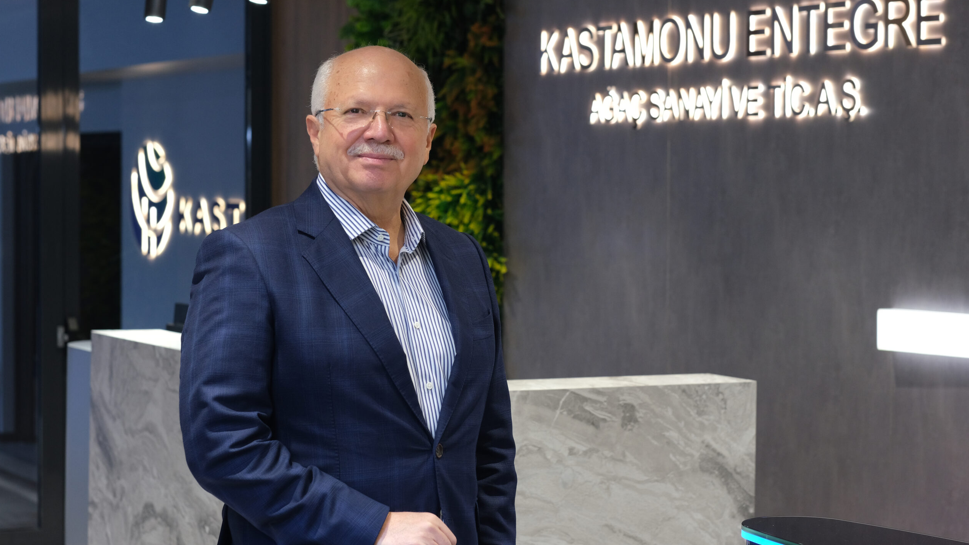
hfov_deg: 23.9
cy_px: 257
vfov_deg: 13.6
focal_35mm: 89
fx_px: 2287
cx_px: 482
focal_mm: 56
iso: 800
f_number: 4.5
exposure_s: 1/60
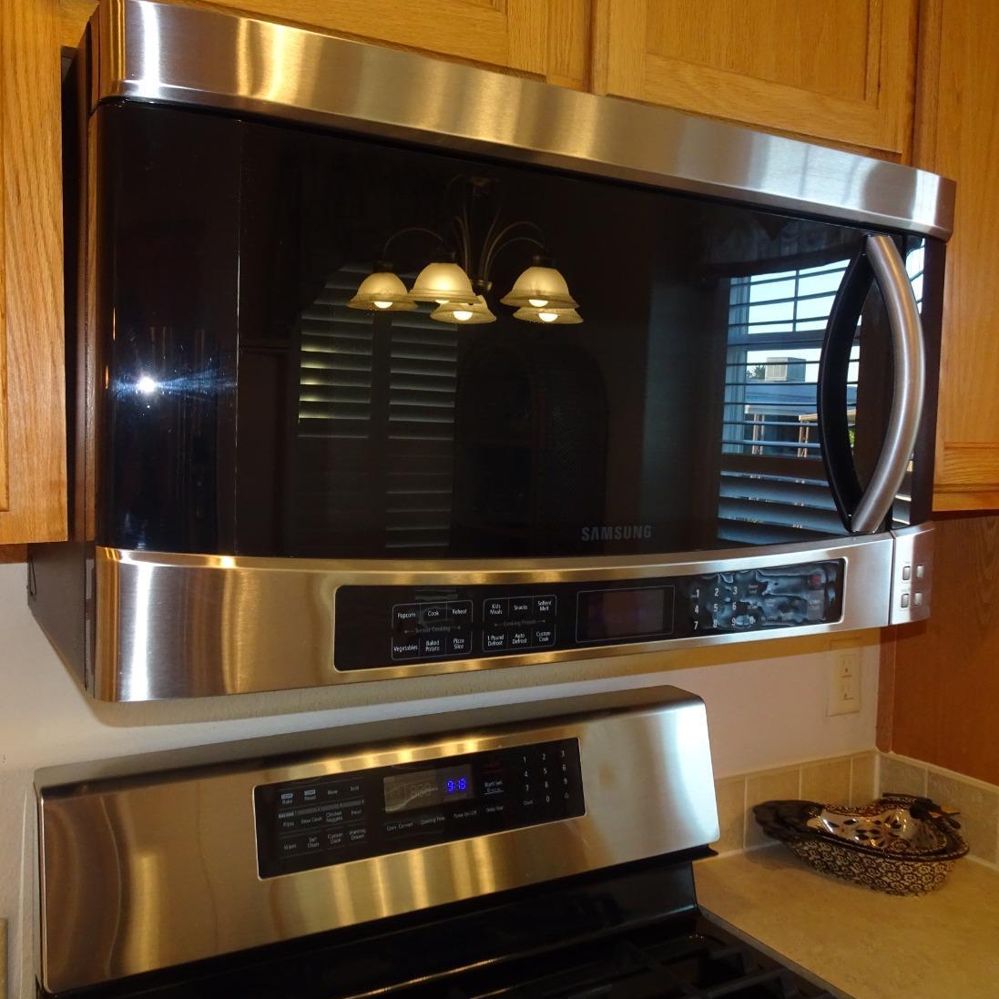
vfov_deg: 55.6
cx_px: 421
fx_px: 947
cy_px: 494
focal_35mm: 29
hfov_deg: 55.4
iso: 200
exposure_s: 1/30
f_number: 3.5
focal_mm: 4.1
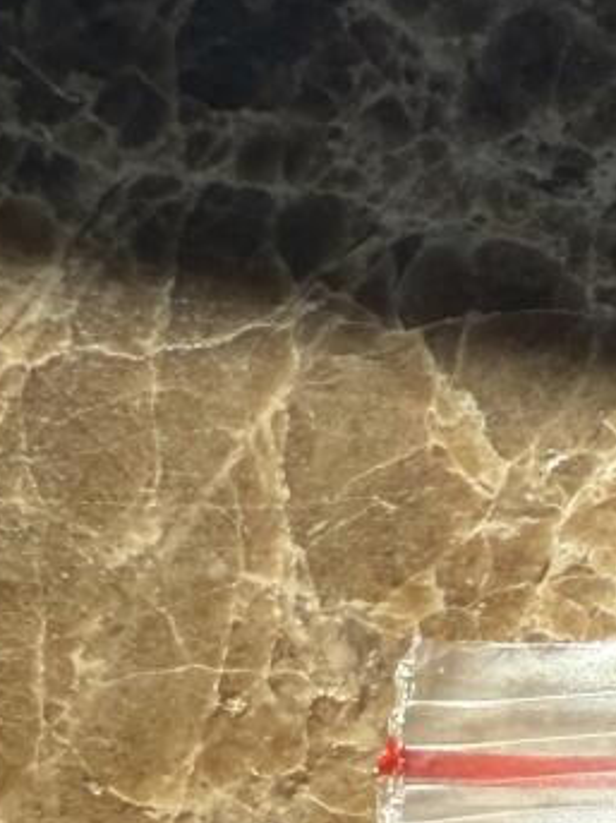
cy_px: 1687
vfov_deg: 13.3
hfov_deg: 10.2
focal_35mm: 126
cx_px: 1505
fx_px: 2991
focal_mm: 2.22
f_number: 2.2
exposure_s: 1/1011
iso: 40
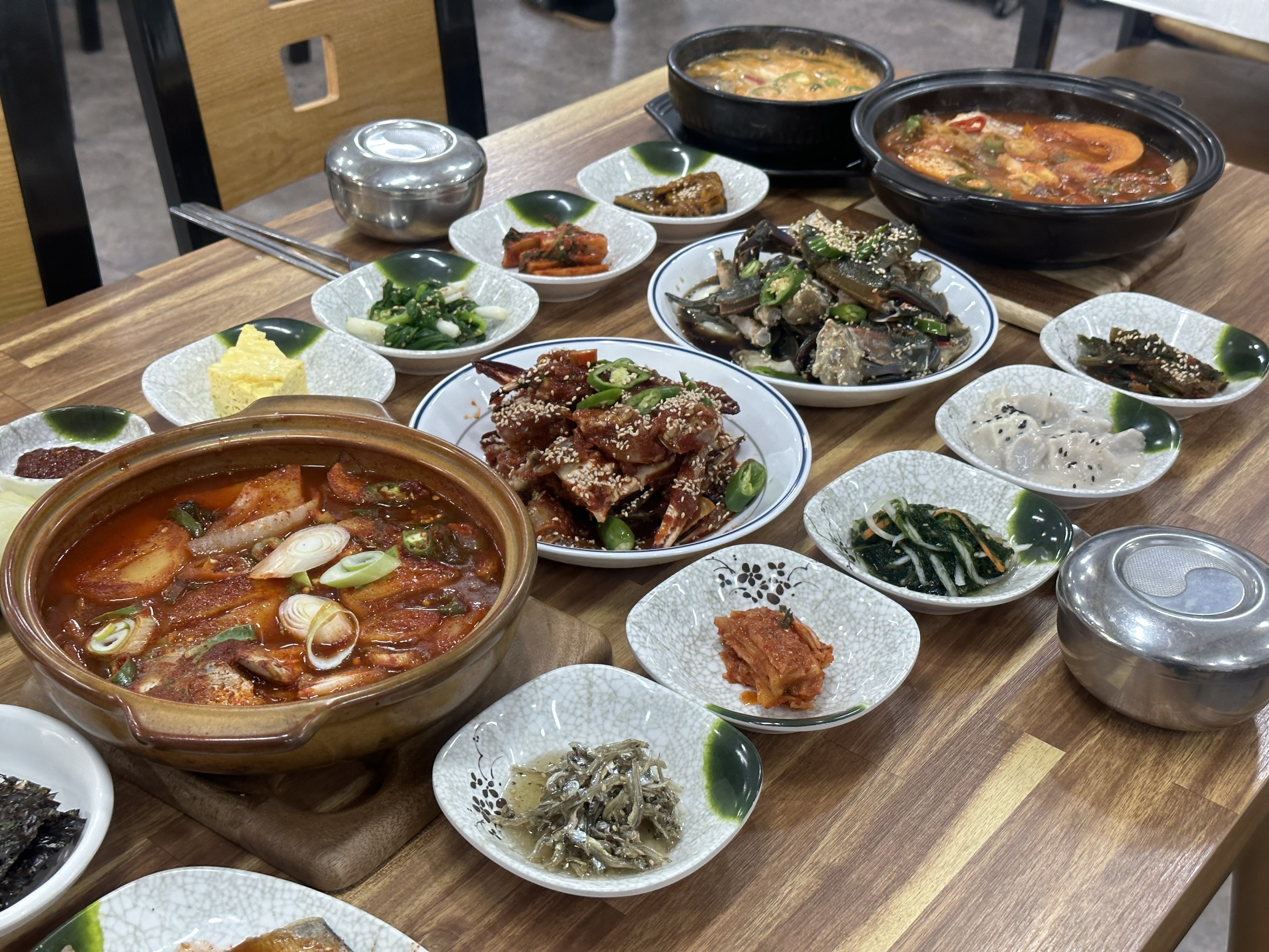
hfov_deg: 39.7
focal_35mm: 48
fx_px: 1760
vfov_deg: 30.3
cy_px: 476
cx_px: 634
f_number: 1.78
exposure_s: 1/120
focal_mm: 6.86
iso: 80
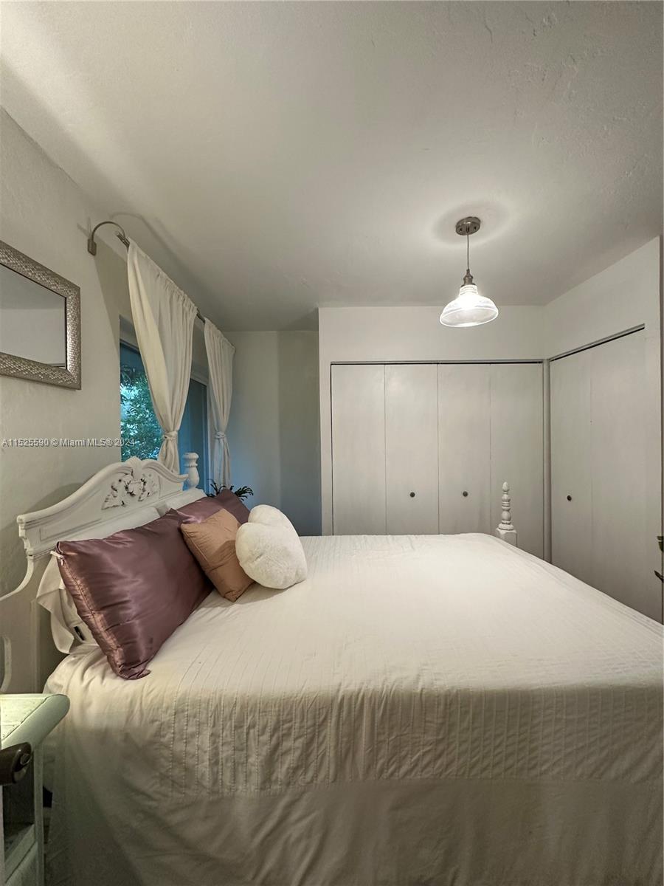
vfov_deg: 102.1
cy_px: 443
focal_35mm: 14
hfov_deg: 85.7
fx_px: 358
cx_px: 332
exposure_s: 1/60
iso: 200
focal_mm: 2.22
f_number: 2.2
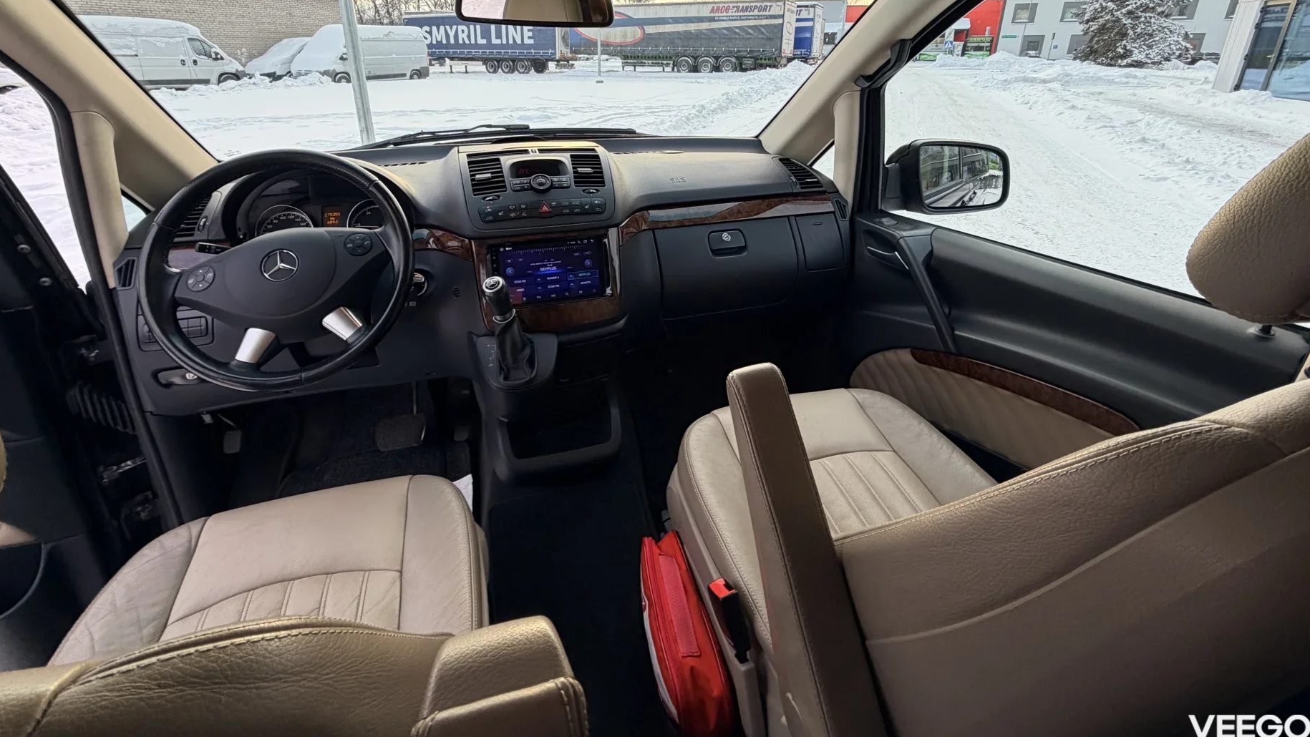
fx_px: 556
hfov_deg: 99.3
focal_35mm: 16
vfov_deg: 65.0
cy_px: 233
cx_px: 632
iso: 64
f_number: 2.2
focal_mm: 2.22
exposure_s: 1/121
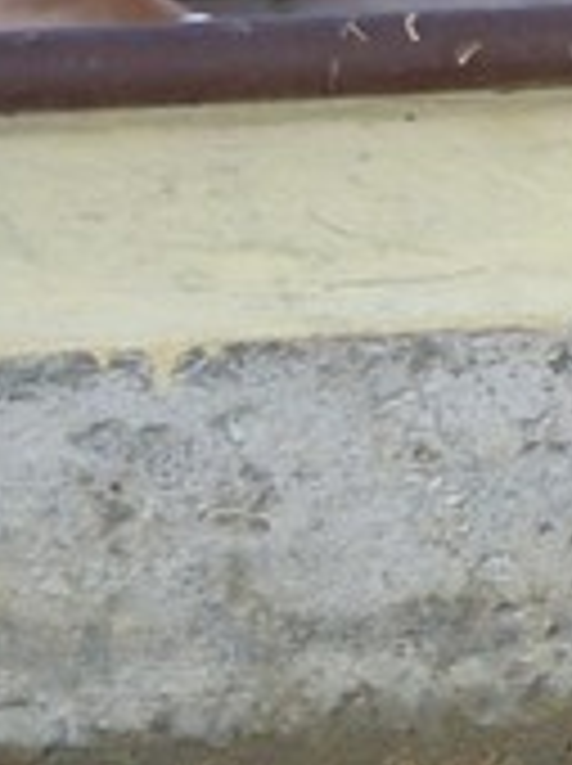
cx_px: 3085
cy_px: -180
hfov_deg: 1.0
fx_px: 30989
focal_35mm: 1403
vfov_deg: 1.4
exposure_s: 1/320
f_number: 2.8
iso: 200
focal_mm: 155
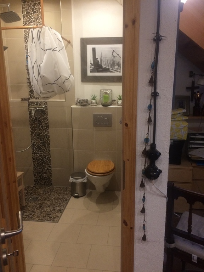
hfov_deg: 48.2
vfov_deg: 61.7
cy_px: 136
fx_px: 228
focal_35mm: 29
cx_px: 102
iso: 80
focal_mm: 4.15
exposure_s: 1/33
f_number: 2.2
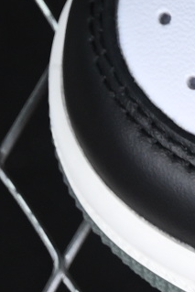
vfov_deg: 3.1
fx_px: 5308
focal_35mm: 654
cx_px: 883
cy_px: -364
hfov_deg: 2.1
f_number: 6.3
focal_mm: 50
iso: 160
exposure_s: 1/50
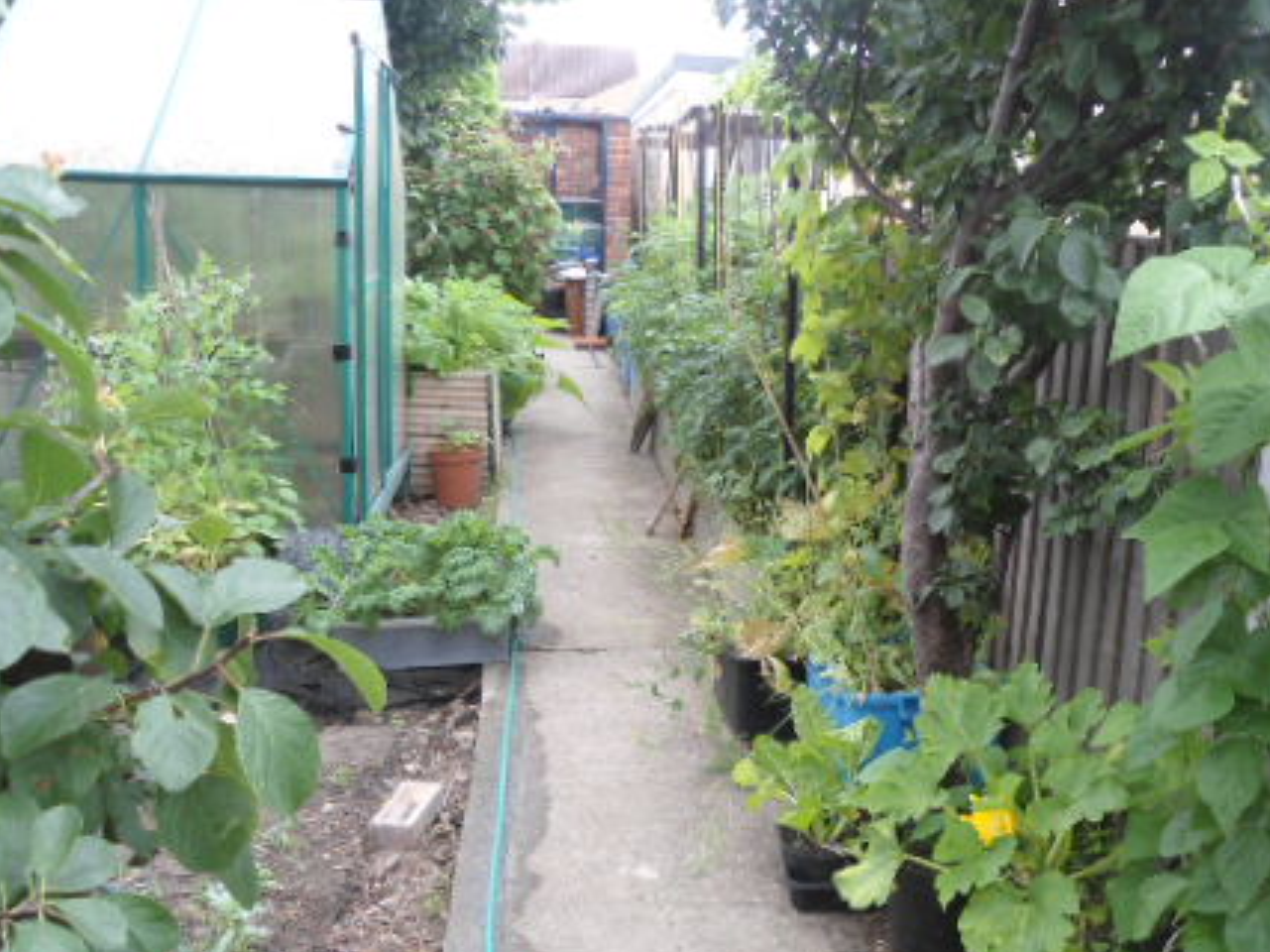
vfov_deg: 36.7
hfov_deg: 47.5
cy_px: 544
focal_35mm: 39
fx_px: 1430
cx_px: 773
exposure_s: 1/80
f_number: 2.8
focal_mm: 4.7
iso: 80
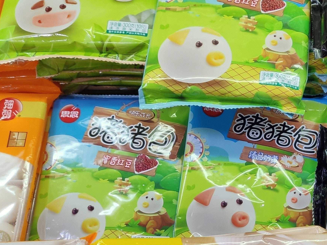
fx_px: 567
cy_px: 189
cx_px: 373
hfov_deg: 28.7
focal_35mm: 60
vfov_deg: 24.1
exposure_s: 1/100
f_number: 1.75
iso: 271
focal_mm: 4.75
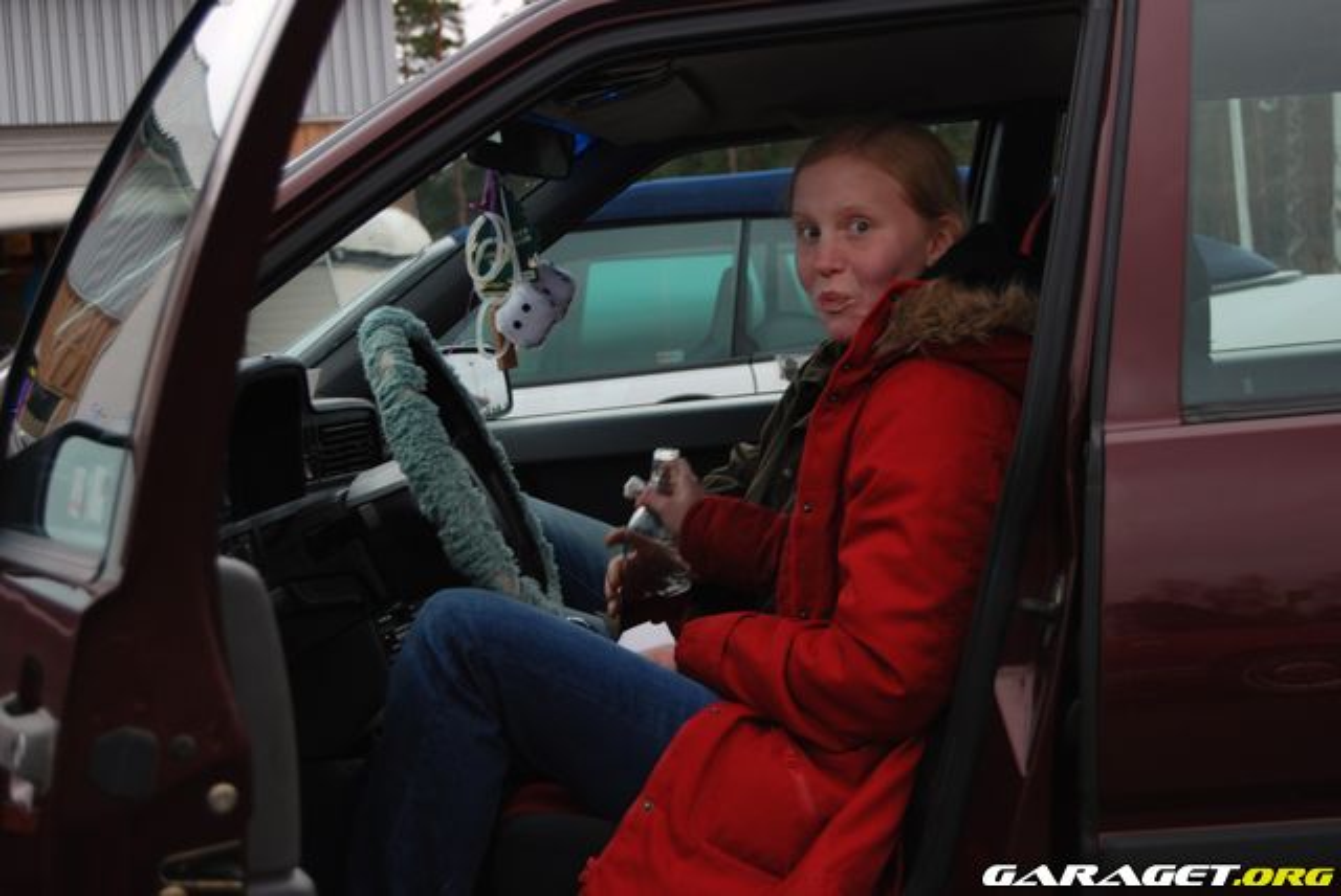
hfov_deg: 29.8
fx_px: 2517
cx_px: 670
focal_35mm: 68
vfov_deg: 20.2
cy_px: 448
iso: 100
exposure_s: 1/50
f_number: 5.3
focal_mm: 45
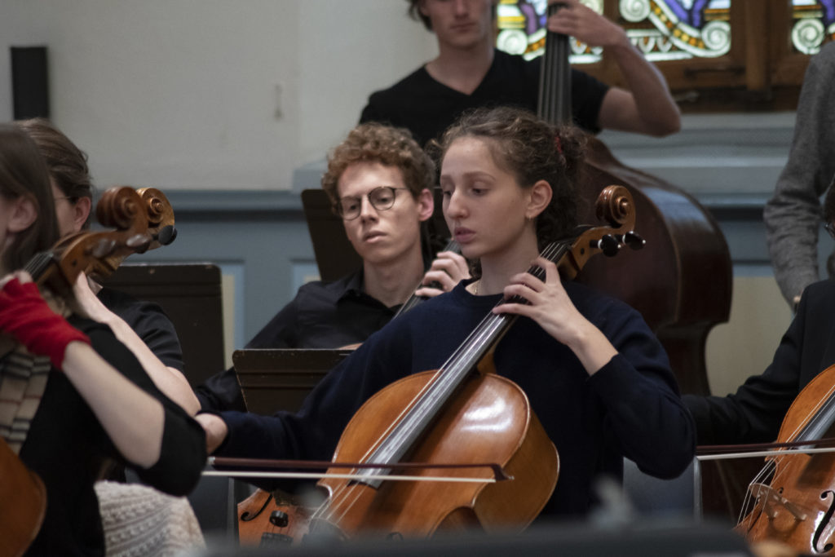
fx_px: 5729
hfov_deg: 8.3
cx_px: 418
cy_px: 278
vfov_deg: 5.6
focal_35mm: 247
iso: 2500
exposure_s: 1/80
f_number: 4.5
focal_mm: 165
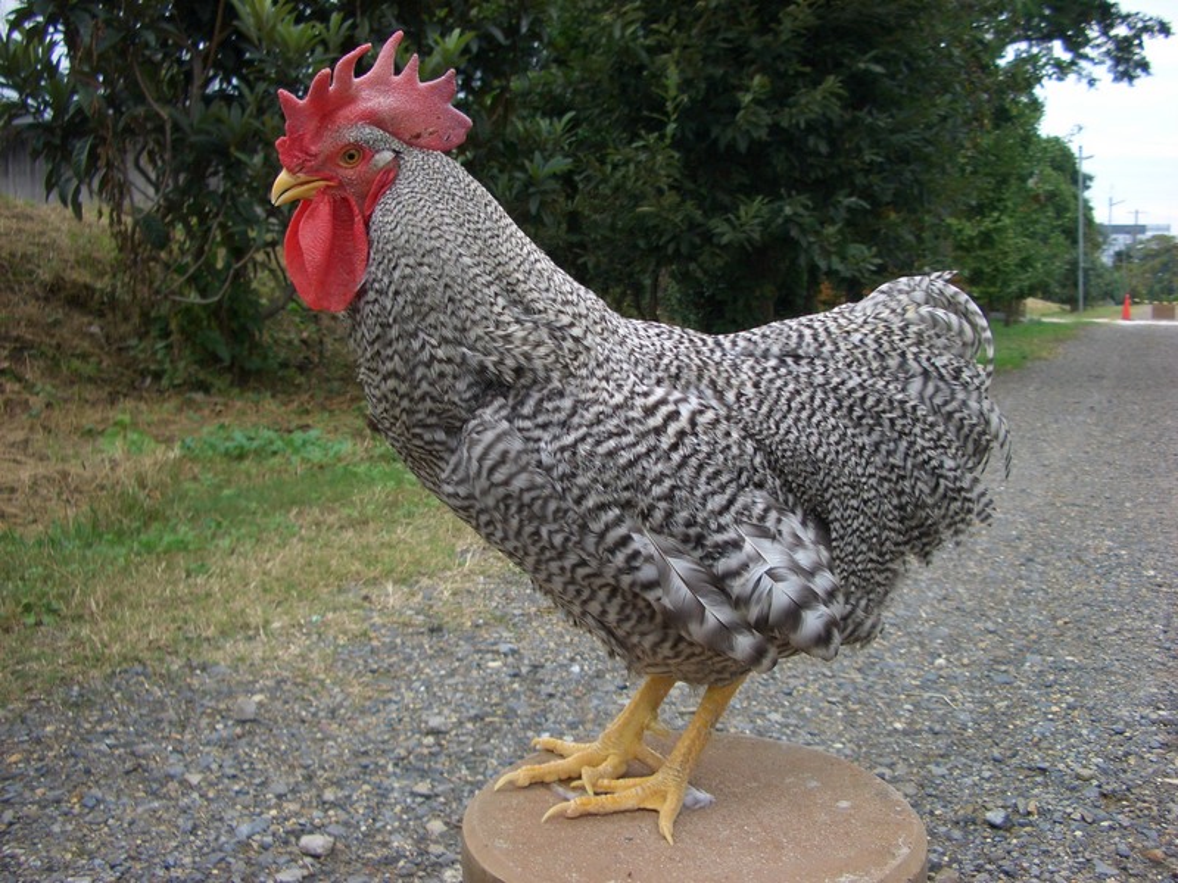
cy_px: 442
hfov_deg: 52.6
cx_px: 589
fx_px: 1191
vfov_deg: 40.7
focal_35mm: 35
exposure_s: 1/160
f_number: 2.6
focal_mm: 5.8
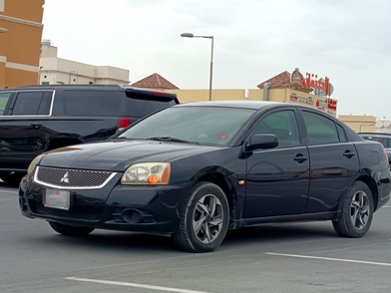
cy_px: 141
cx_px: 216
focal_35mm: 84
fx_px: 949
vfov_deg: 17.6
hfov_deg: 23.3
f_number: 1.75
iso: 101
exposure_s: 1/604
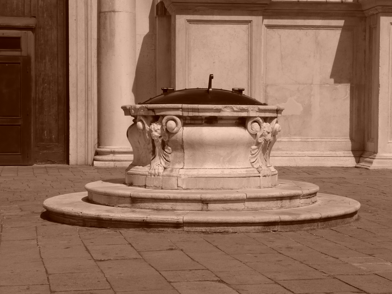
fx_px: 951
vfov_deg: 17.6
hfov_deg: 23.3
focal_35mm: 84
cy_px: 147
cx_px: 196
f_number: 11
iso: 100
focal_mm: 13.7
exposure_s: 1/320
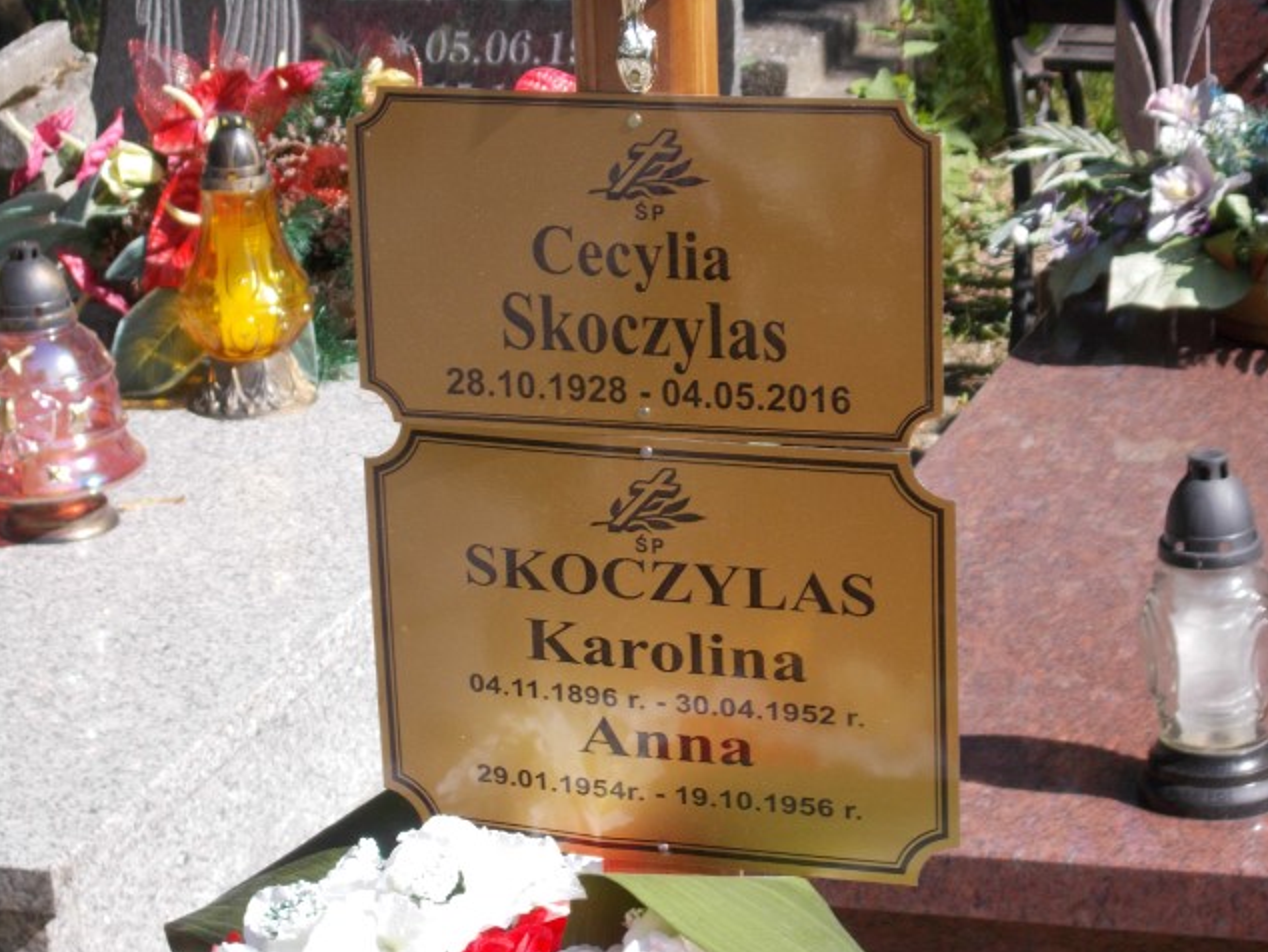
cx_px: 634
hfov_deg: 17.3
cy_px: 478
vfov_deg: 13.0
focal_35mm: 114
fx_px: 4177
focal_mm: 20.1
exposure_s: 1/160
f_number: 6
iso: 80
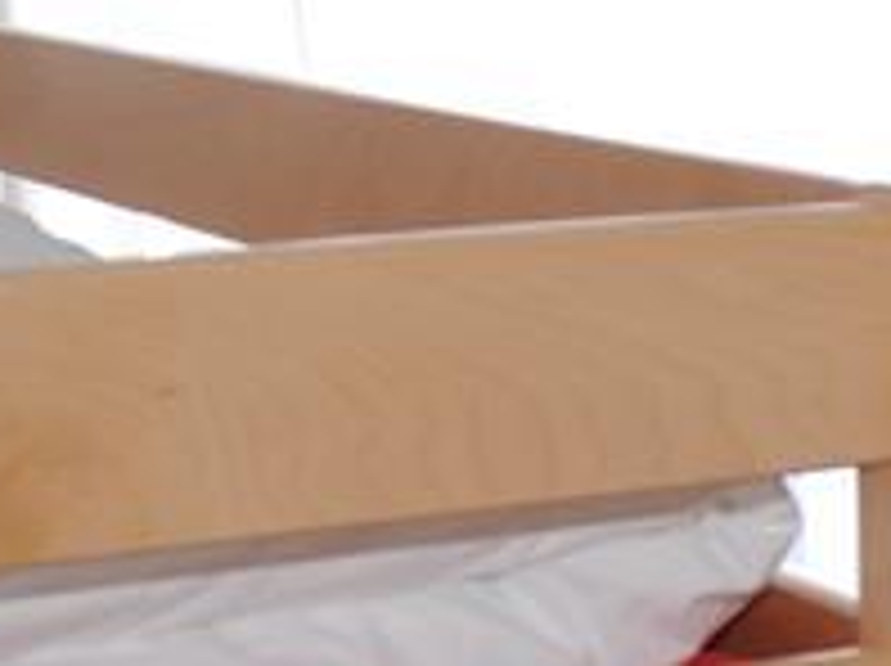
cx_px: 1346
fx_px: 3368
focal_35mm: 131
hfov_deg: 14.1
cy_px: 1048
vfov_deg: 10.8
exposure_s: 1/60
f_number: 3.5
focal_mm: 18
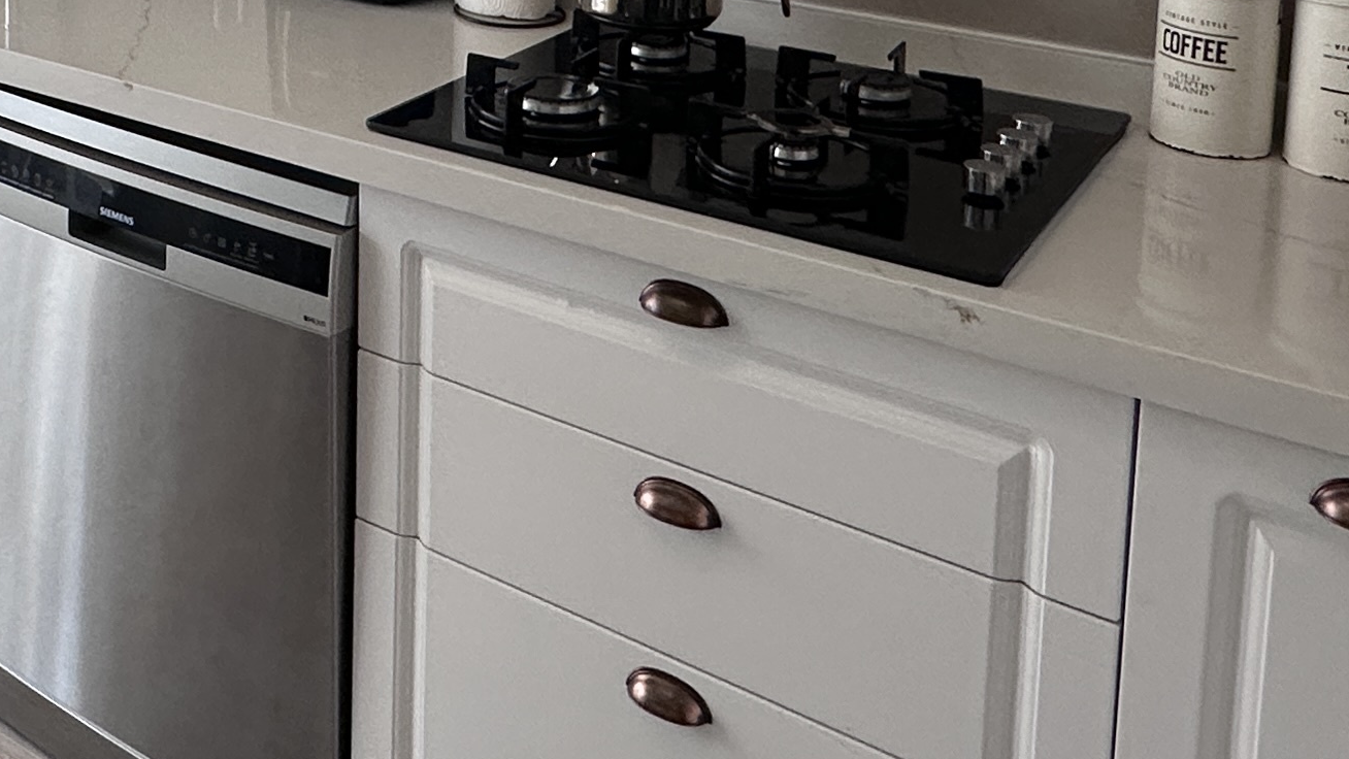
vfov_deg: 22.7
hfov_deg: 41.0
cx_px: 185
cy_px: -232
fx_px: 1681
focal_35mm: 47
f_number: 2.2
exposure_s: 1/100
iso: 160
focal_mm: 2.22
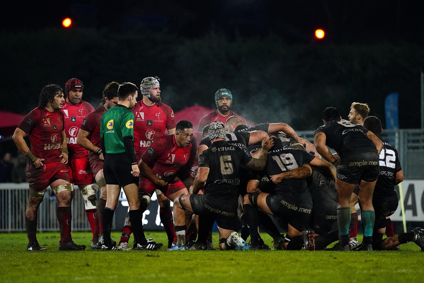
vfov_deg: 2.8
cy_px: 142
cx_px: 212
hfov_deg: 4.2
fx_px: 5840
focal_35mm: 496
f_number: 6.3
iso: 8000
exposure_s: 1/800
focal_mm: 496
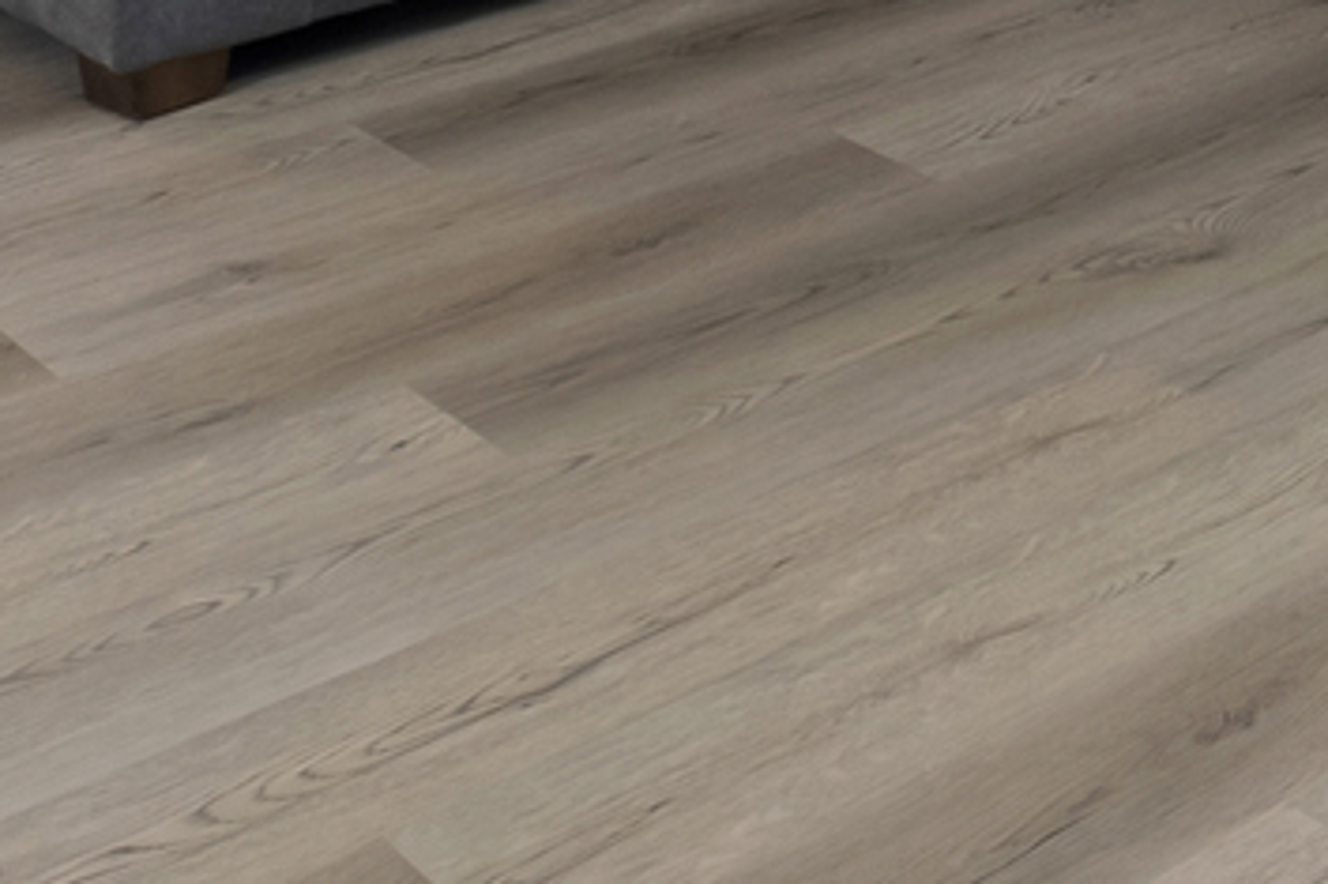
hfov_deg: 23.1
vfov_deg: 14.2
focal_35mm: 78
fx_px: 2876
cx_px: 1719
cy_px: -955
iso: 320
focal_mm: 11
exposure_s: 1/2
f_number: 8
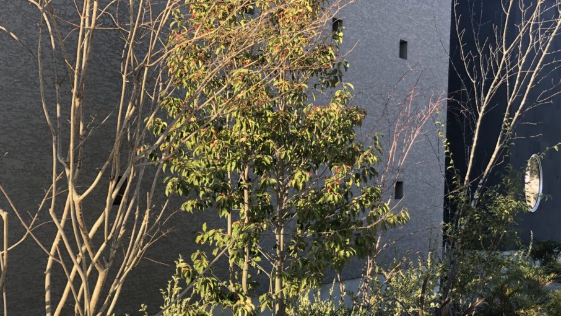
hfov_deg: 32.8
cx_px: 301
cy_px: 235
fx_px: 952
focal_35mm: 64
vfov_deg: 18.7
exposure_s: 1/161
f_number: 2.4
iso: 16
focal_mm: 6
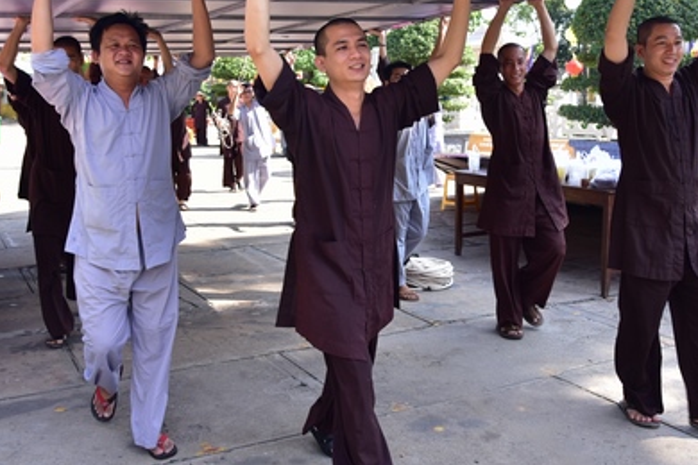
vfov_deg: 33.3
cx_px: 374
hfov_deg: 48.4
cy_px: 198
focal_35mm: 40
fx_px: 775
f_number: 5.6
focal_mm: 24
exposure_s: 1/160
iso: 160
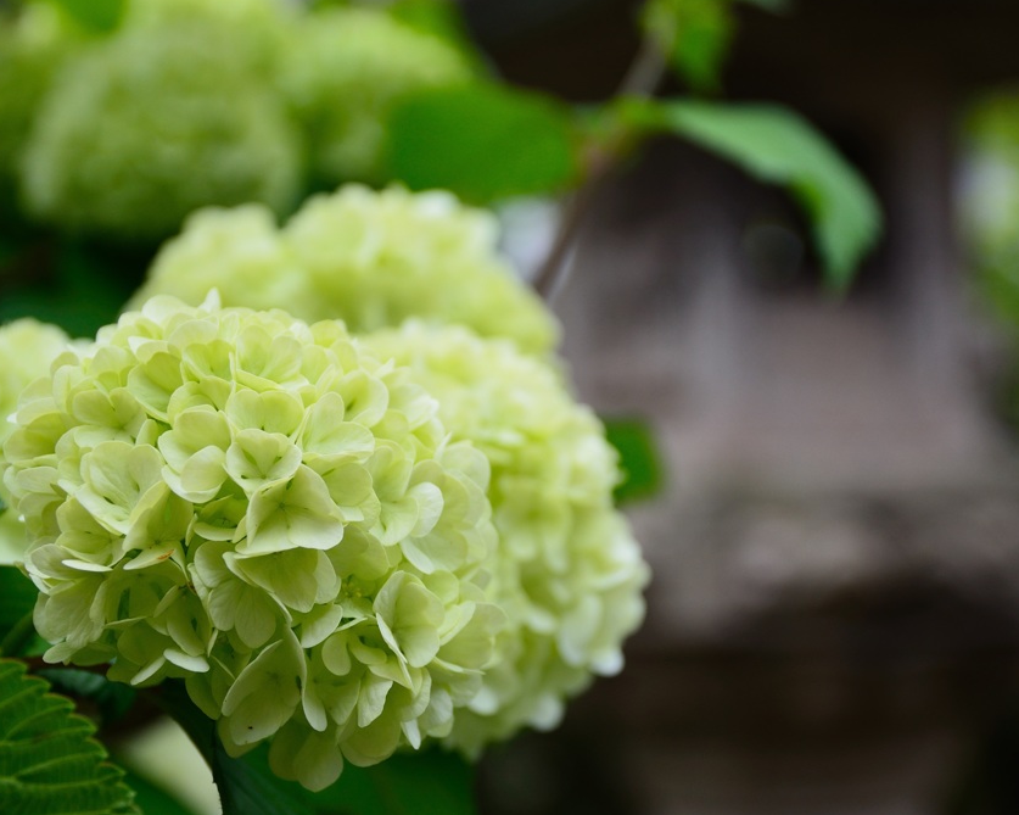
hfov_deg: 20.3
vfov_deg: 16.3
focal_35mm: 95
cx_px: 567
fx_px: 2851
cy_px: 407
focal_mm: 55
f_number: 5
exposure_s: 1/125
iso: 280
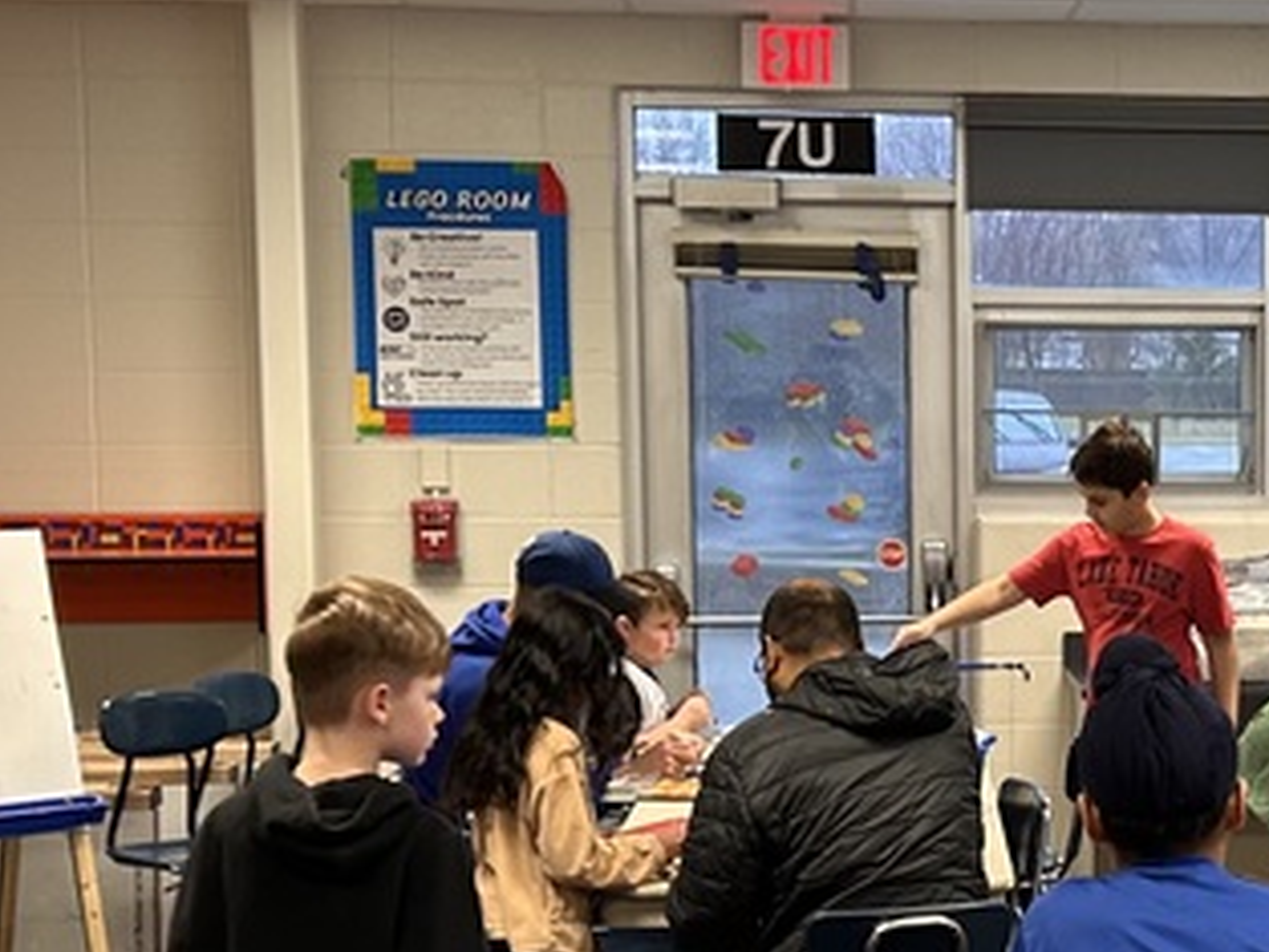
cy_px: 733
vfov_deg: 17.3
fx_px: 3117
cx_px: 1228
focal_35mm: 85
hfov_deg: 22.3
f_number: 1.5
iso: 125
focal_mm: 5.7
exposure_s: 1/80
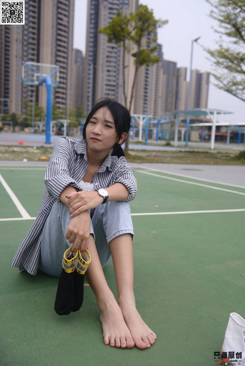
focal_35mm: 35
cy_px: 183
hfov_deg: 37.9
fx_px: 357
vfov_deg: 54.4
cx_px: 122
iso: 100
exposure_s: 1/640
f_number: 5.6
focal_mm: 35
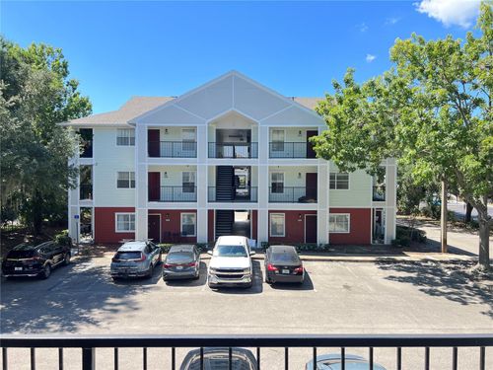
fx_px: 370
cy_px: 185
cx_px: 246
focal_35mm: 26
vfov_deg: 53.1
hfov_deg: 67.3
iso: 50
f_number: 1.5
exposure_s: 1/797
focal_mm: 5.7
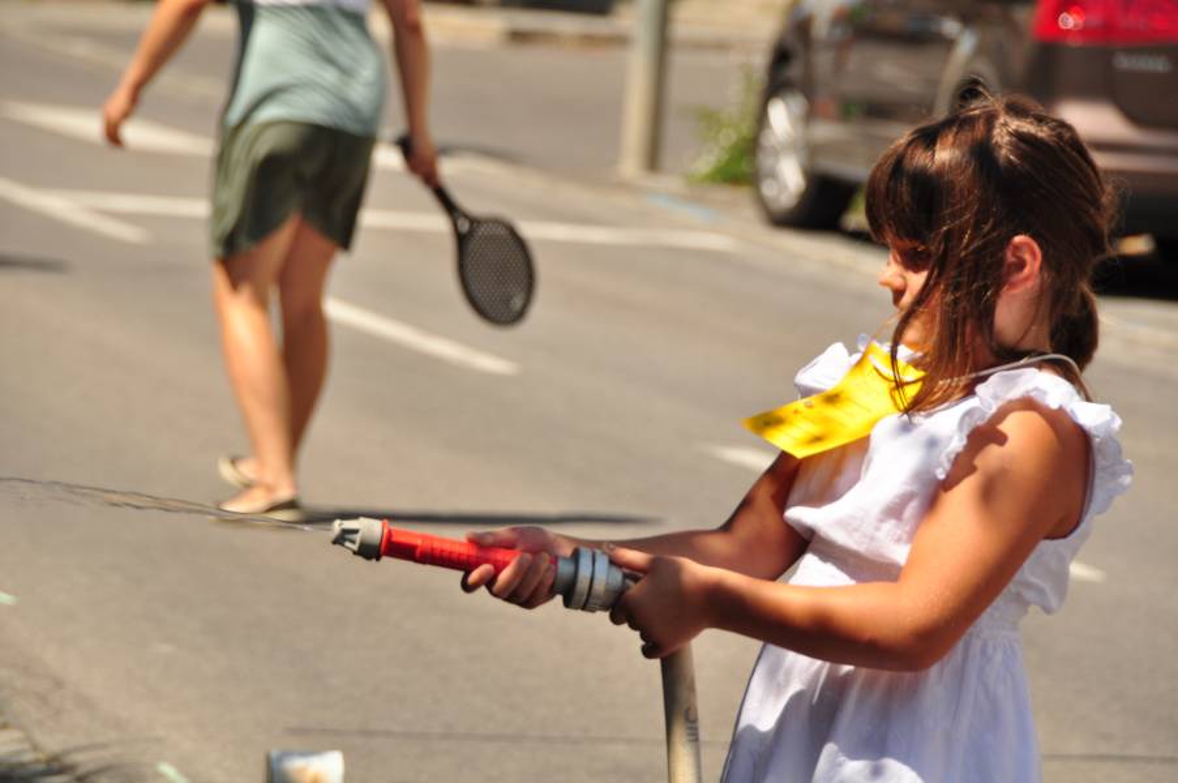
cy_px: 392
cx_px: 589
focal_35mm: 300
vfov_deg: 4.6
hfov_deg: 6.9
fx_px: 9806
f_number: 7.1
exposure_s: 1/640
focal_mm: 200
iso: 250
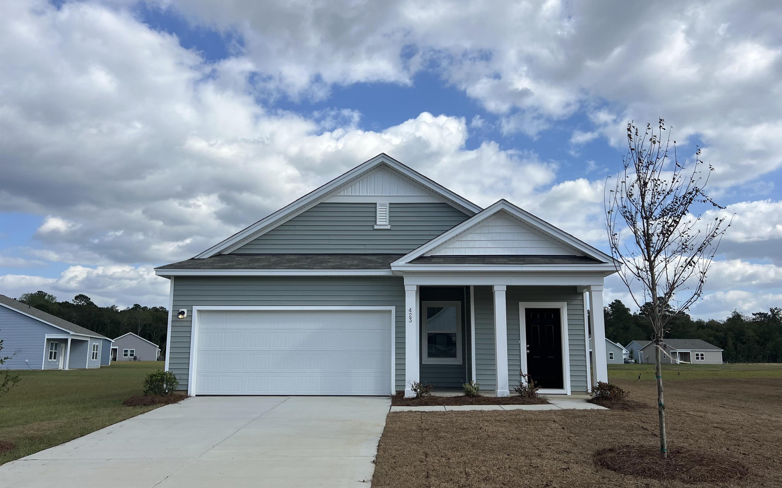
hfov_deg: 66.5
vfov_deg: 44.5
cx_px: 397
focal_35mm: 28
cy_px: 262
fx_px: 597
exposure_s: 1/5319
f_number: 1.5
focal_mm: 5.7
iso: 50
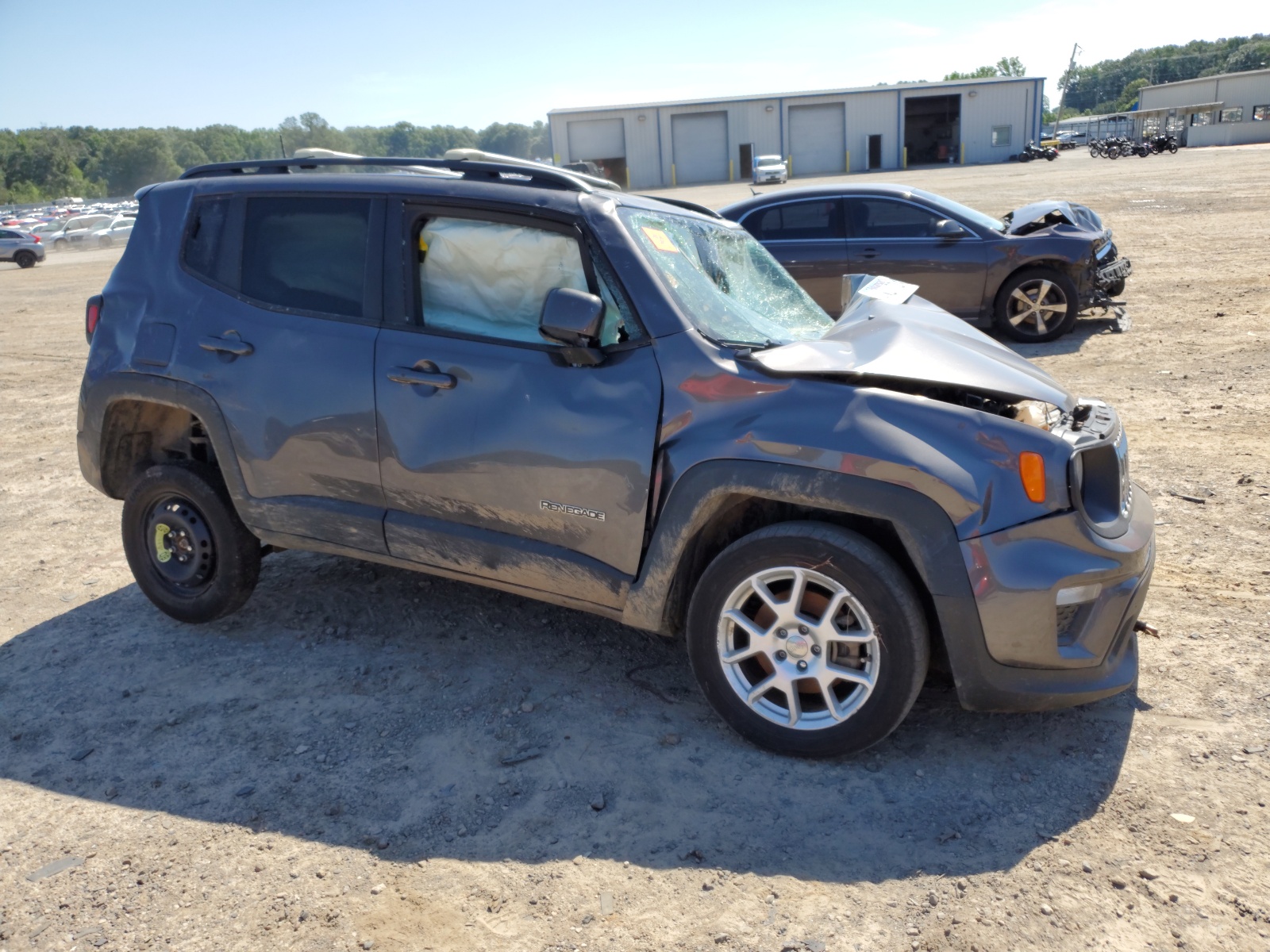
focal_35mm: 26
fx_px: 954
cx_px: 635
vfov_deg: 53.1
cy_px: 476
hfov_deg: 67.3
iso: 50
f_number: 1.5
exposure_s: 1/2500
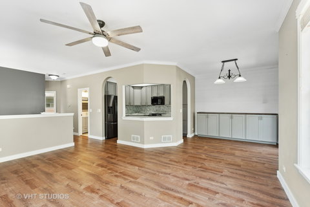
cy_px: 104
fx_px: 138
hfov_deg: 96.7
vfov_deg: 73.7
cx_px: 155
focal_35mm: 16
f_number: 8
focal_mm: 16
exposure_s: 1/6
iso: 200
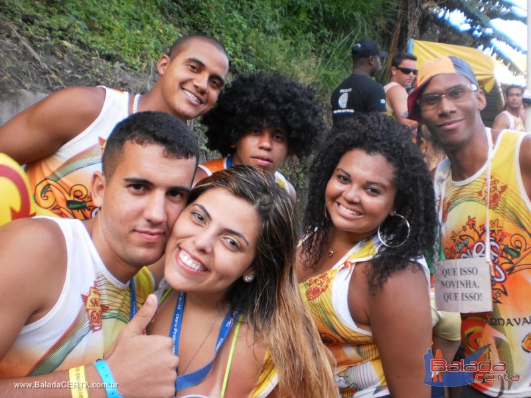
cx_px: 266
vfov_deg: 39.7
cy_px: 199
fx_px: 552
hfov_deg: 51.4
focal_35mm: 36
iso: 100
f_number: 3.1
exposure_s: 1/30
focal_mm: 6.3
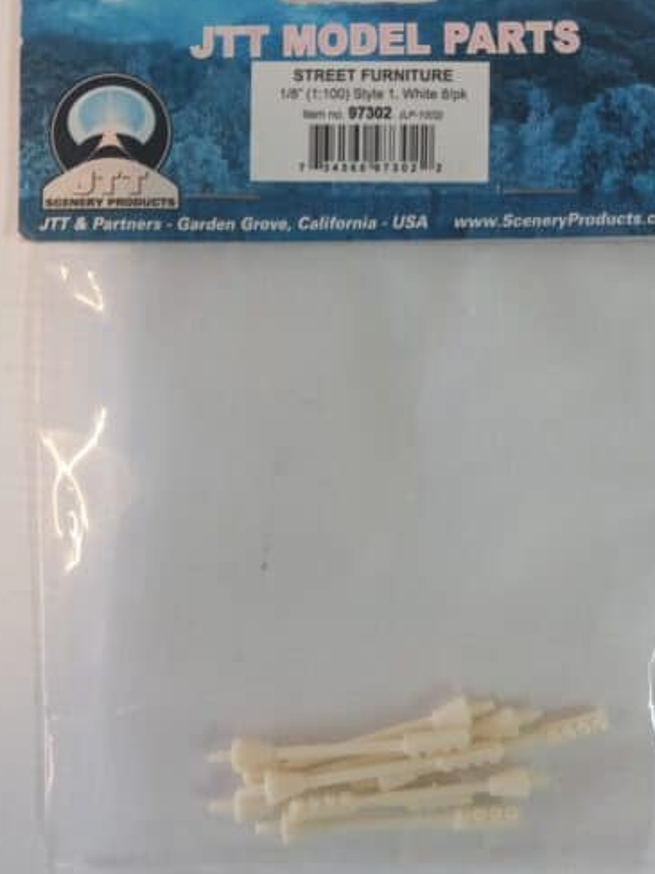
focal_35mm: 37
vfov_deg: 50.1
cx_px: 364
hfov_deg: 38.6
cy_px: 442
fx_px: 934
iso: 125
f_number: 1.8
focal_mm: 4
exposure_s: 1/50
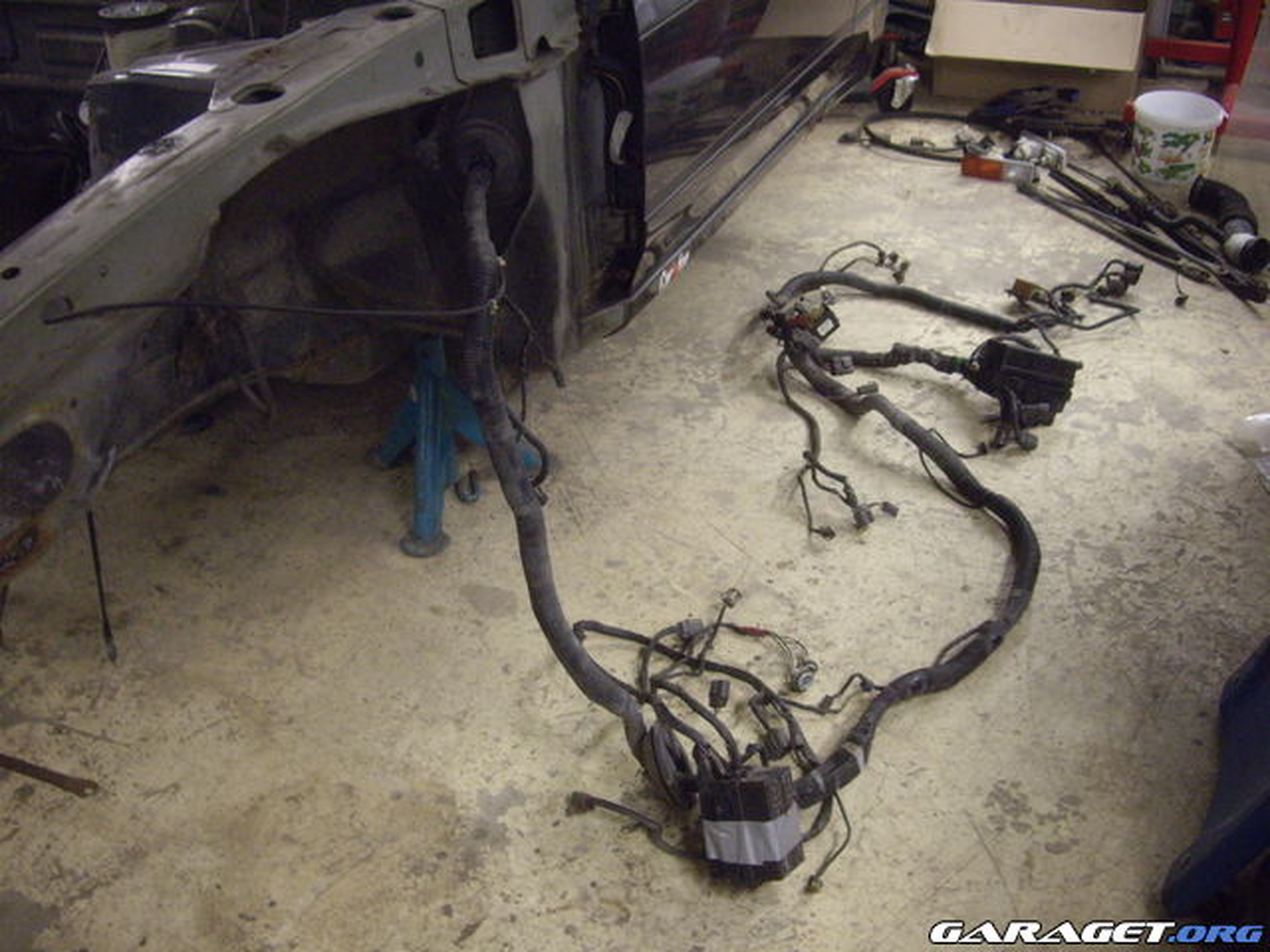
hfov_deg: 49.0
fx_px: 1394
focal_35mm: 38
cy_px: 476
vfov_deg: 37.7
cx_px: 635
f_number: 2.8
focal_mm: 7.9
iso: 400
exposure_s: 1/50
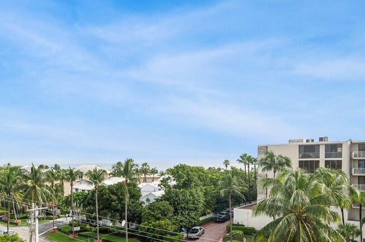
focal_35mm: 33
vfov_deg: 39.4
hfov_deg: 57.1
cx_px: 162
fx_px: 334
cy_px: 162
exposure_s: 1/160
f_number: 11
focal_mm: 24
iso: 100
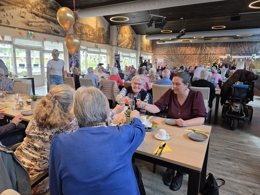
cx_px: 130
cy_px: 98
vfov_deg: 58.9
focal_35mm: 23
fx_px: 173
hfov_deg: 73.9
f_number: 1.7
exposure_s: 1/100
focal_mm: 6.3
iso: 125
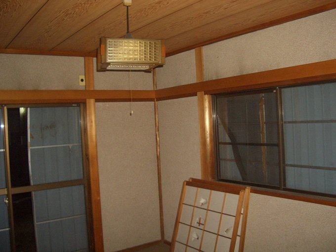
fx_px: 340
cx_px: 168
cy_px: 126
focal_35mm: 35
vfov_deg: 40.7
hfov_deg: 52.6
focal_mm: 5.8
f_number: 2.6
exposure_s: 1/60
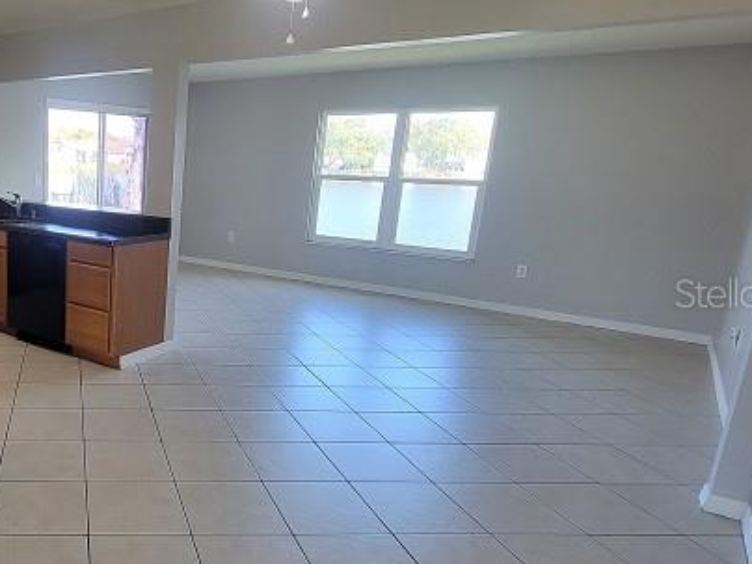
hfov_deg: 59.1
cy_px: 293
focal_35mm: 26
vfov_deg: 53.0
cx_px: 100
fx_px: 565
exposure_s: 1/60
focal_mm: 2.2
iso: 125
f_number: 2.2
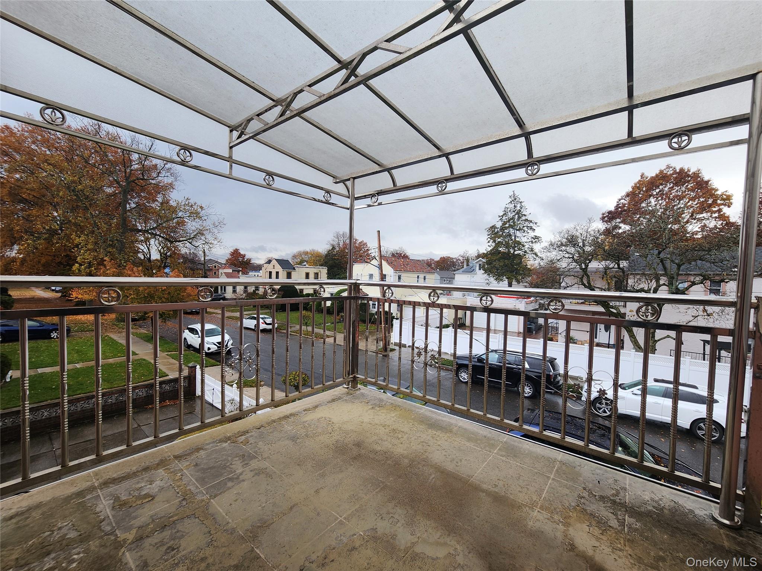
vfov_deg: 89.9
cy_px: 286
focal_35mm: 13
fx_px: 286
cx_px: 381
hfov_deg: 106.2
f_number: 2.2
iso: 50
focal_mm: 2.2
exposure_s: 1/120
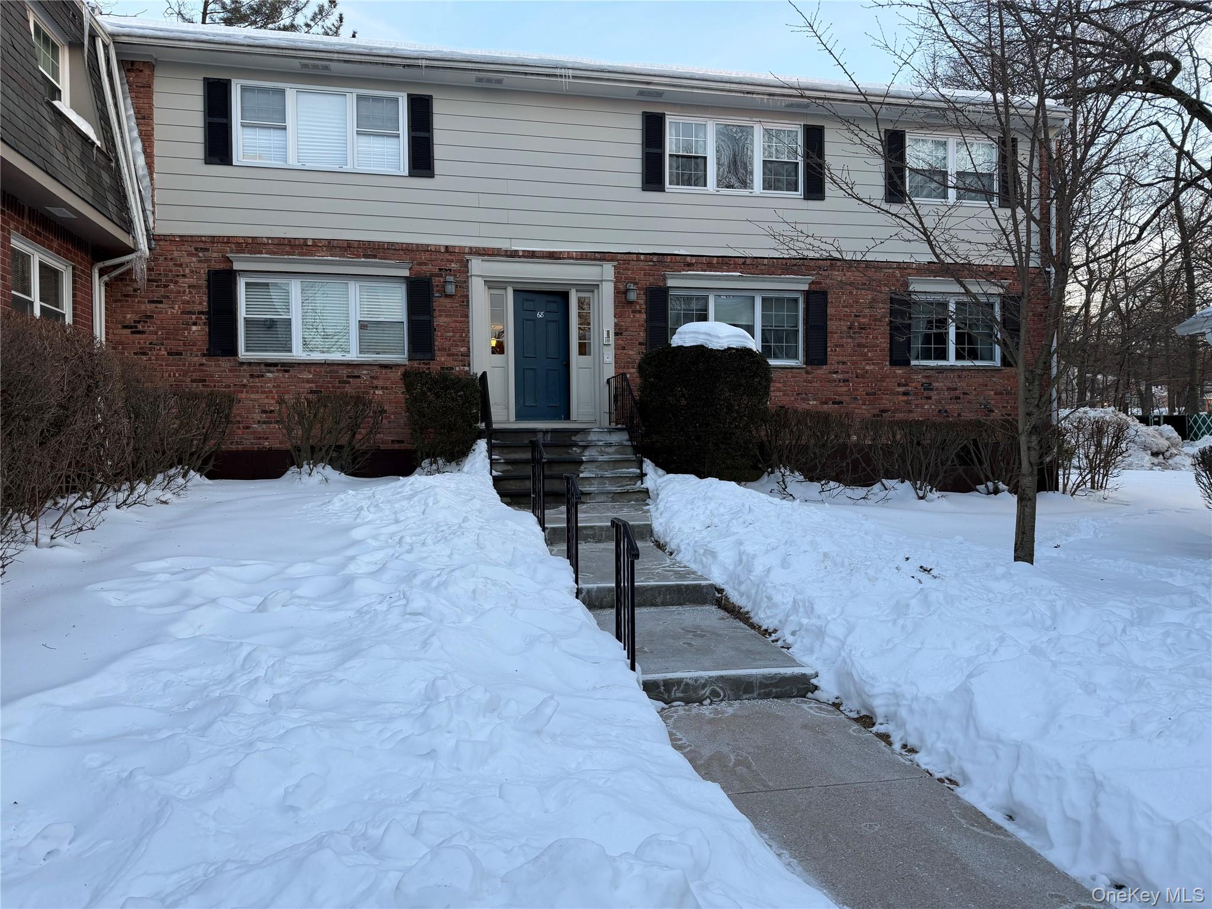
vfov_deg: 56.8
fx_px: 840
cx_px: 606
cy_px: 454
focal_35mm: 24
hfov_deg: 71.6
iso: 64
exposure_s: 1/121
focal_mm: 6.76
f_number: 1.78
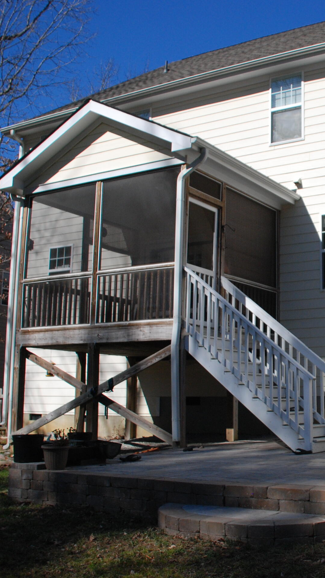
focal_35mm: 43
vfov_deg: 47.4
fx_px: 659
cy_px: 287
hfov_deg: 26.0
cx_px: 340
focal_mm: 18
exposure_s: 1/4000
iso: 400
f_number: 3.5
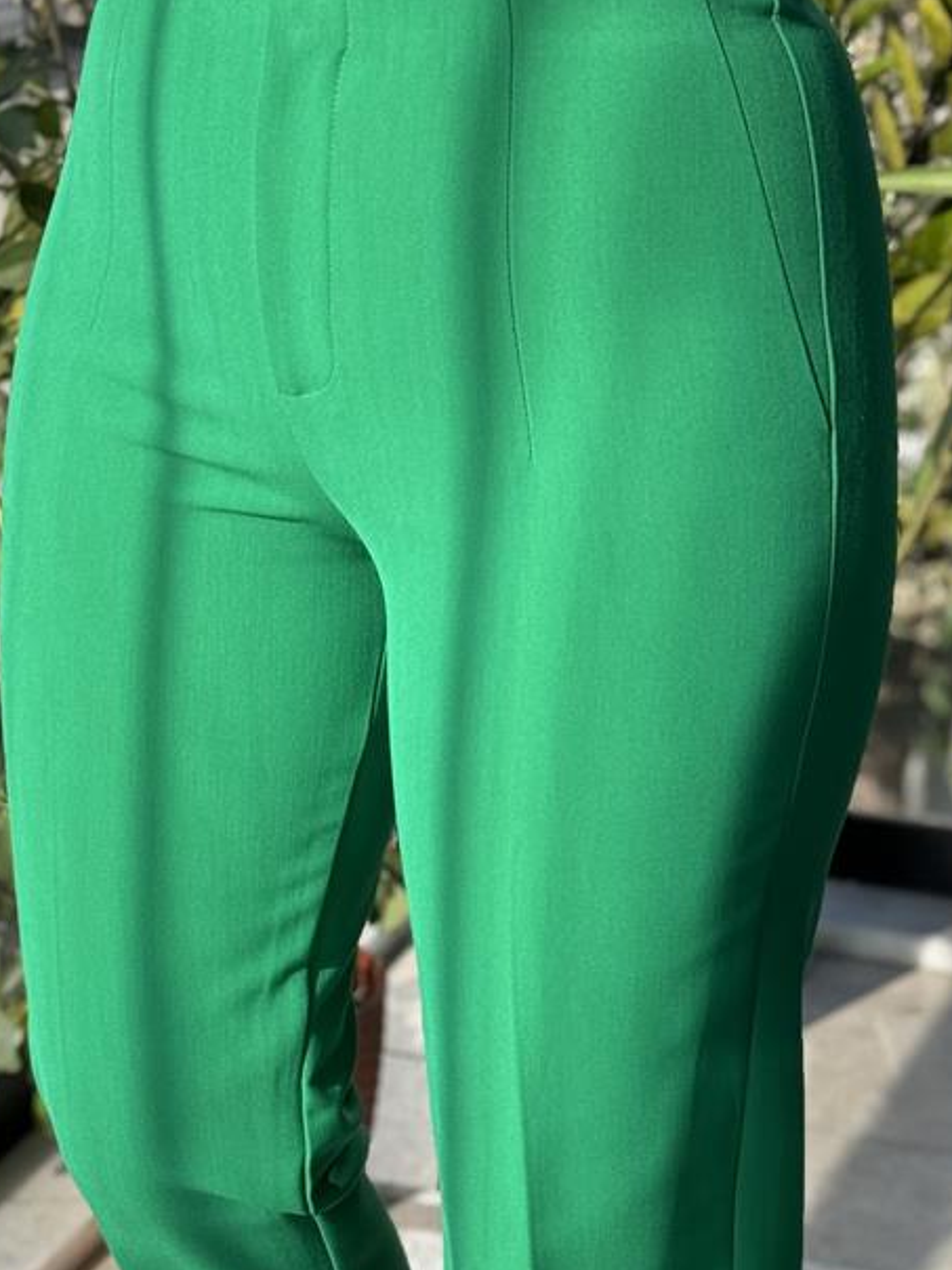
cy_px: 1212
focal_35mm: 106
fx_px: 3887
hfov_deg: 14.0
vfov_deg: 18.2
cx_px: 586
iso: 64
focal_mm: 6.86
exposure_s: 1/499
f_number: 1.78
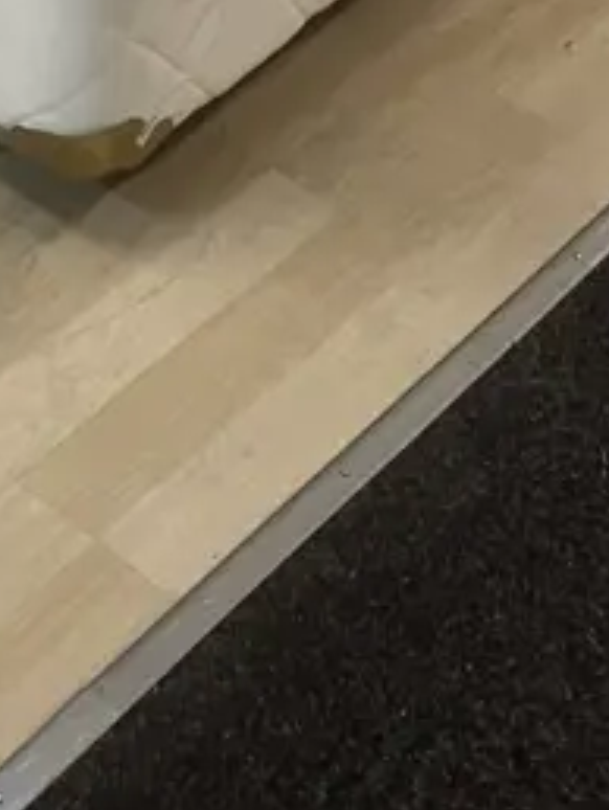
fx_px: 2599
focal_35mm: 111
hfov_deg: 13.1
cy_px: -556
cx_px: -85
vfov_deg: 15.6
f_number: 1.8
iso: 80
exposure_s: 1/50
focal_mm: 3.99
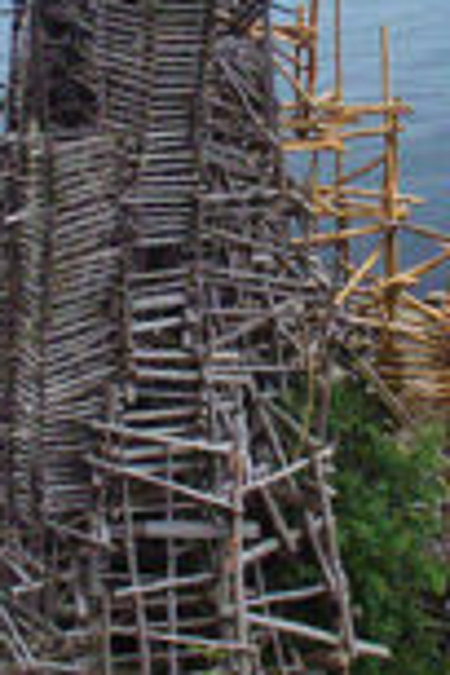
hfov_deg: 14.6
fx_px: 1744
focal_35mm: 93
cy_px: 108
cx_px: 346
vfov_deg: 21.6
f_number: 5.6
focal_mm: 6.1
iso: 400
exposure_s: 1/250
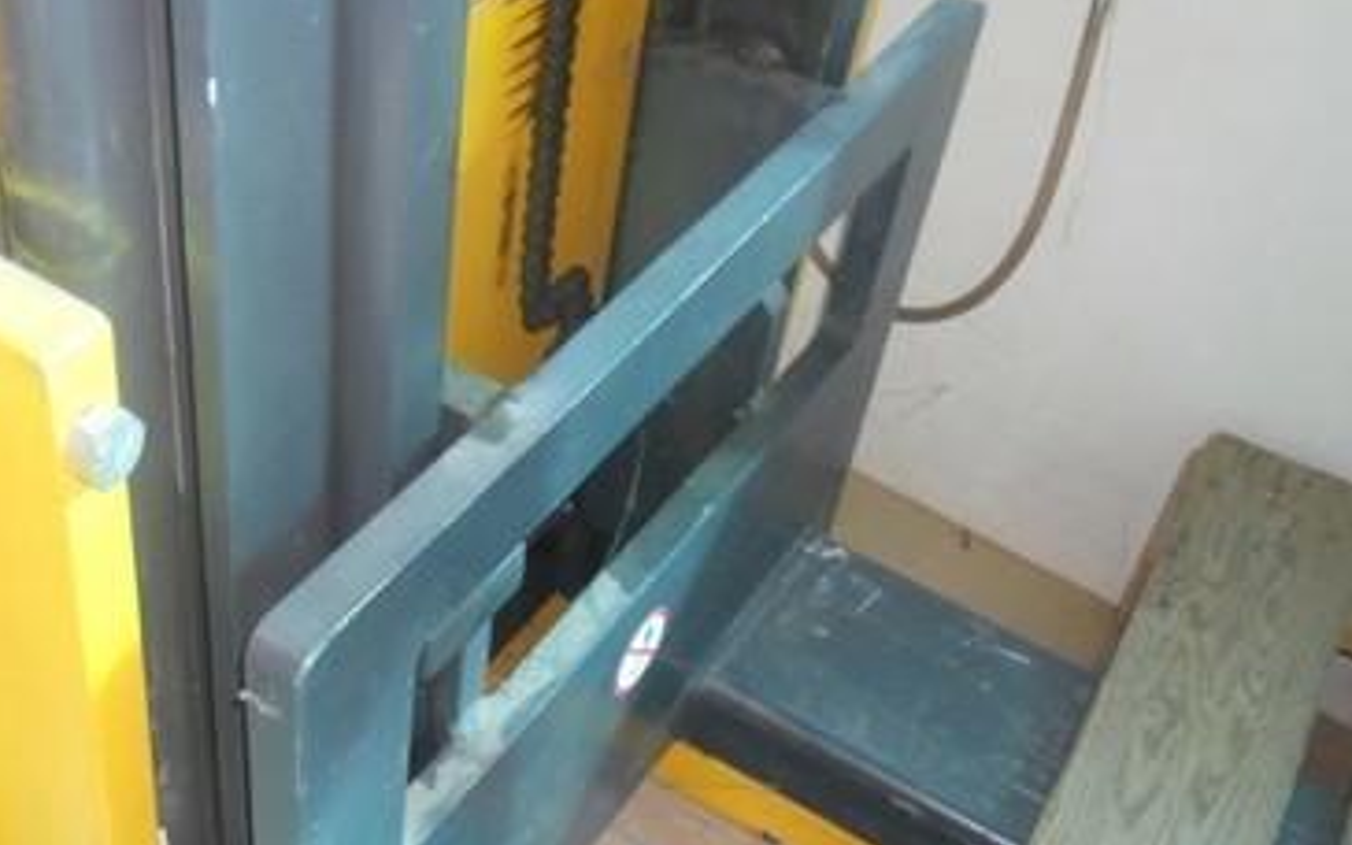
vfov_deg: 27.1
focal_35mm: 47
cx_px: 511
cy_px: 615
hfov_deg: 42.3
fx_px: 1732
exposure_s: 1/25
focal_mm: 4.9
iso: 200
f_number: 3.2
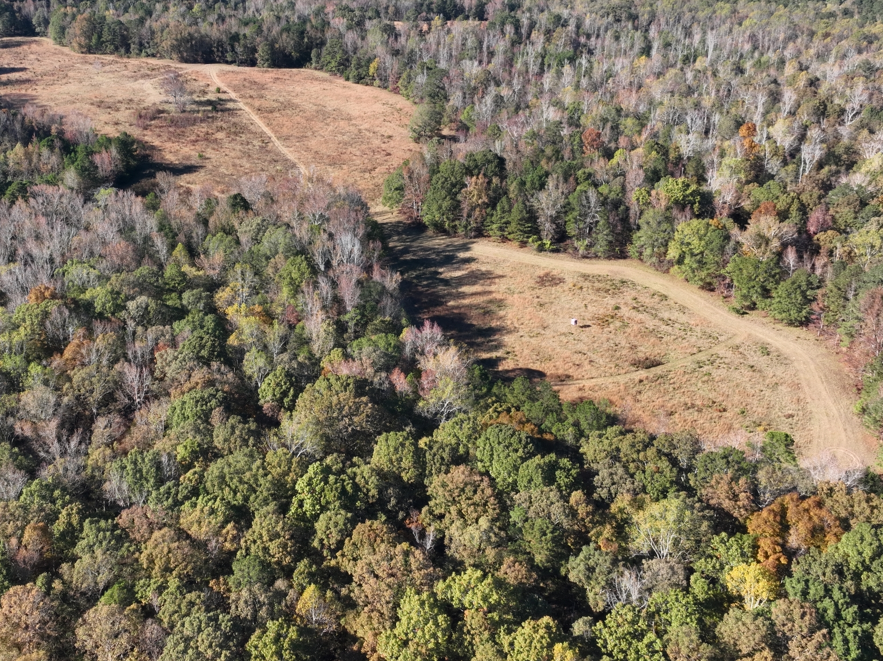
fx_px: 943
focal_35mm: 37
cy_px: 271
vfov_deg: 38.5
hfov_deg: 49.5
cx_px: 312
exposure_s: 1/100
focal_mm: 12.29
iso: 170
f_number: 11
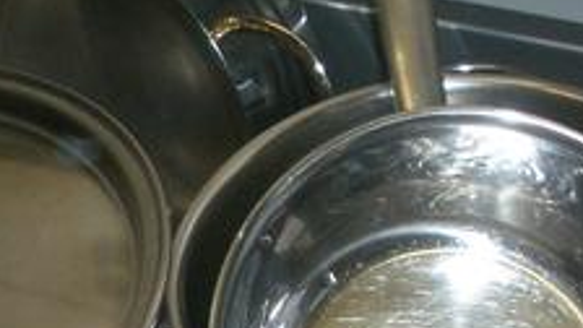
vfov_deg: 10.8
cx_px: 141
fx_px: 1685
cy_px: 448
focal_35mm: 109
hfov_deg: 19.5
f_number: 2.6
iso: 100
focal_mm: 5.8
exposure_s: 1/60
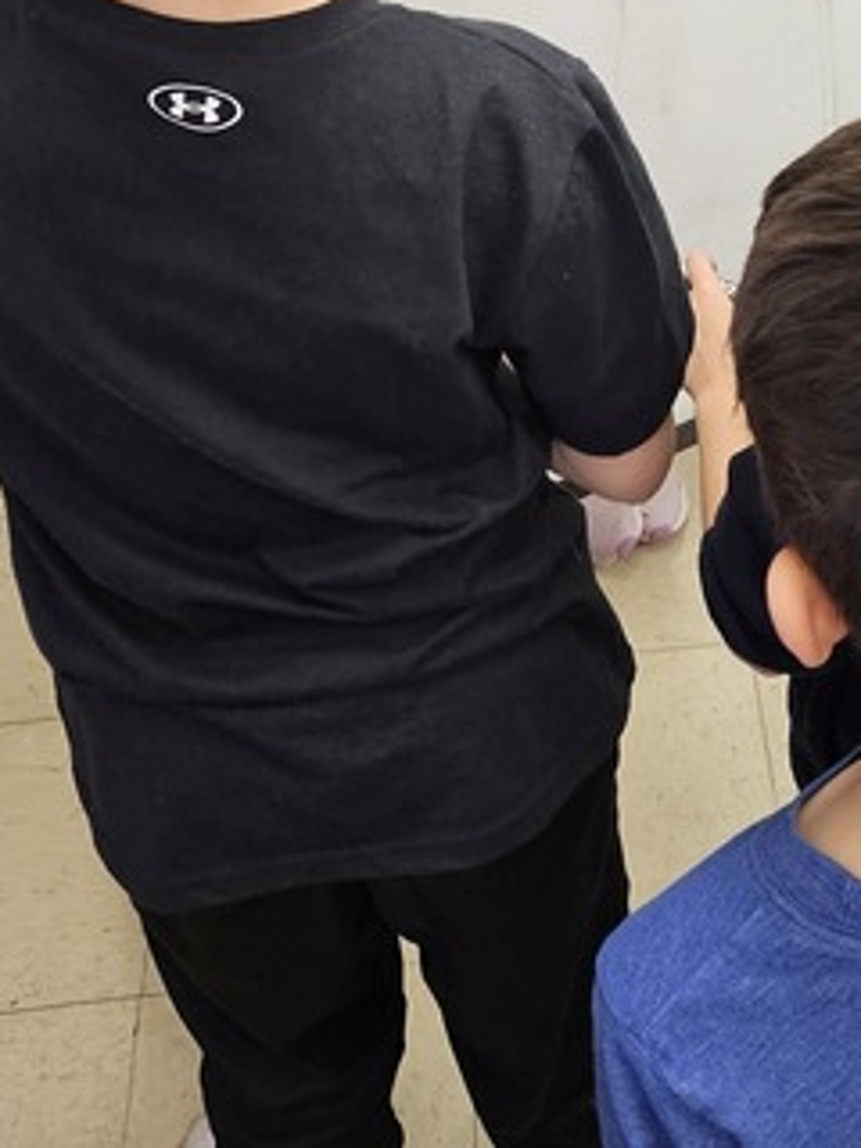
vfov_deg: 29.1
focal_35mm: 60
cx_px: 617
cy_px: -111
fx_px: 1990
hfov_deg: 24.2
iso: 250
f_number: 1.8
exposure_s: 1/120
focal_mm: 5
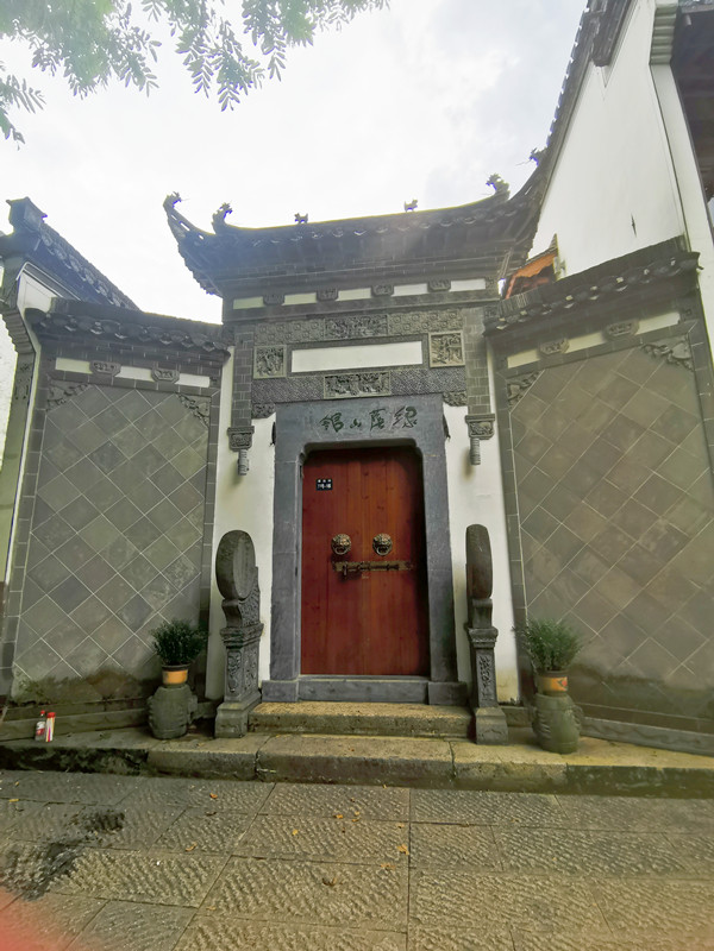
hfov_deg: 74.7
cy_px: 476
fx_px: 468
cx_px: 357
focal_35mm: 17
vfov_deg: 91.0
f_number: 2.2
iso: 50
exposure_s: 1/878
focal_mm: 2.26
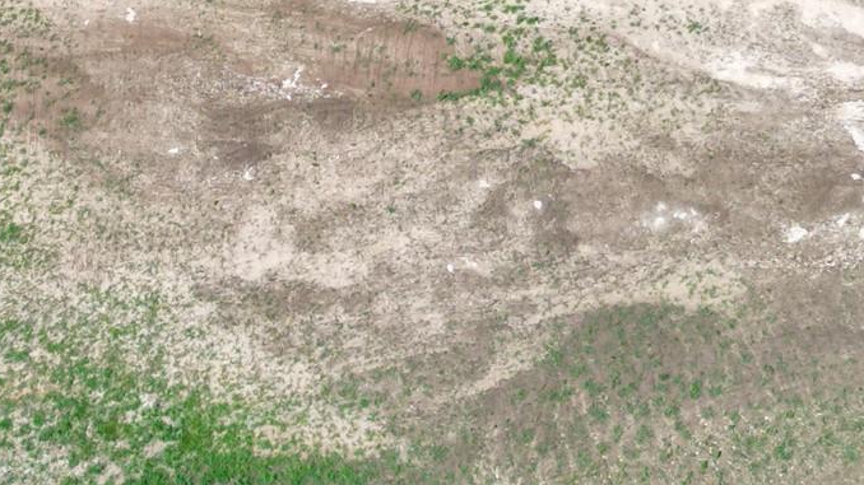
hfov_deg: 26.8
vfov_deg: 13.9
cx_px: 477
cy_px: -328
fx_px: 1809
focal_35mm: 79
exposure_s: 1/2500
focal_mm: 6.72
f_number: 1.7
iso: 120
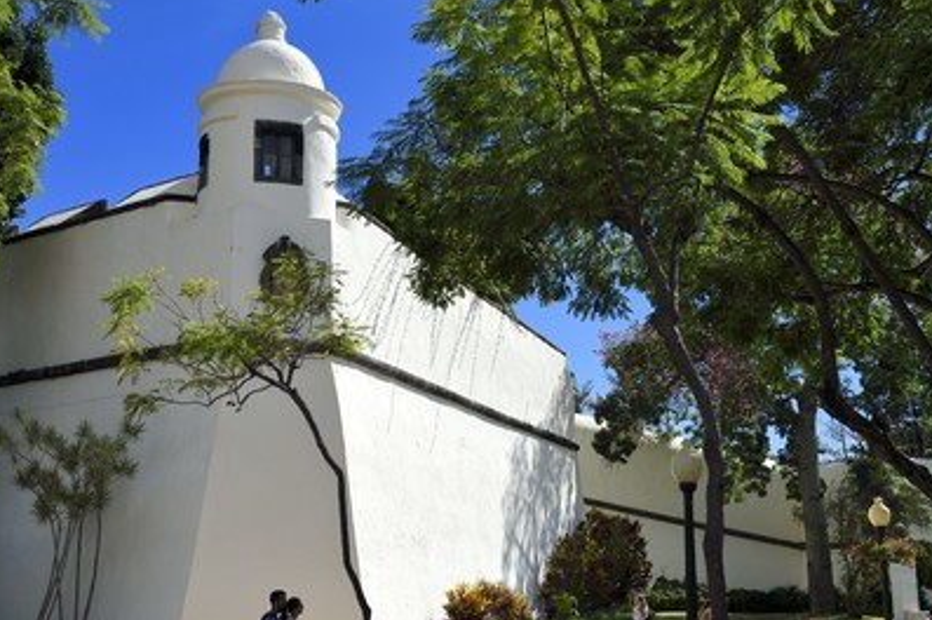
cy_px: 312
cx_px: 471
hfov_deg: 37.5
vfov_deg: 25.5
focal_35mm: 53
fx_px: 1371
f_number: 9
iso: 200
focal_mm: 50
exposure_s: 1/1600
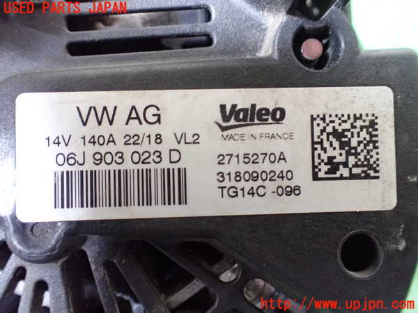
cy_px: 156
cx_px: 209
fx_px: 362
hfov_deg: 60.0
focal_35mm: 30
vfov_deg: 46.8
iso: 1250
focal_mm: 5.4
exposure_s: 1/30
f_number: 2.3
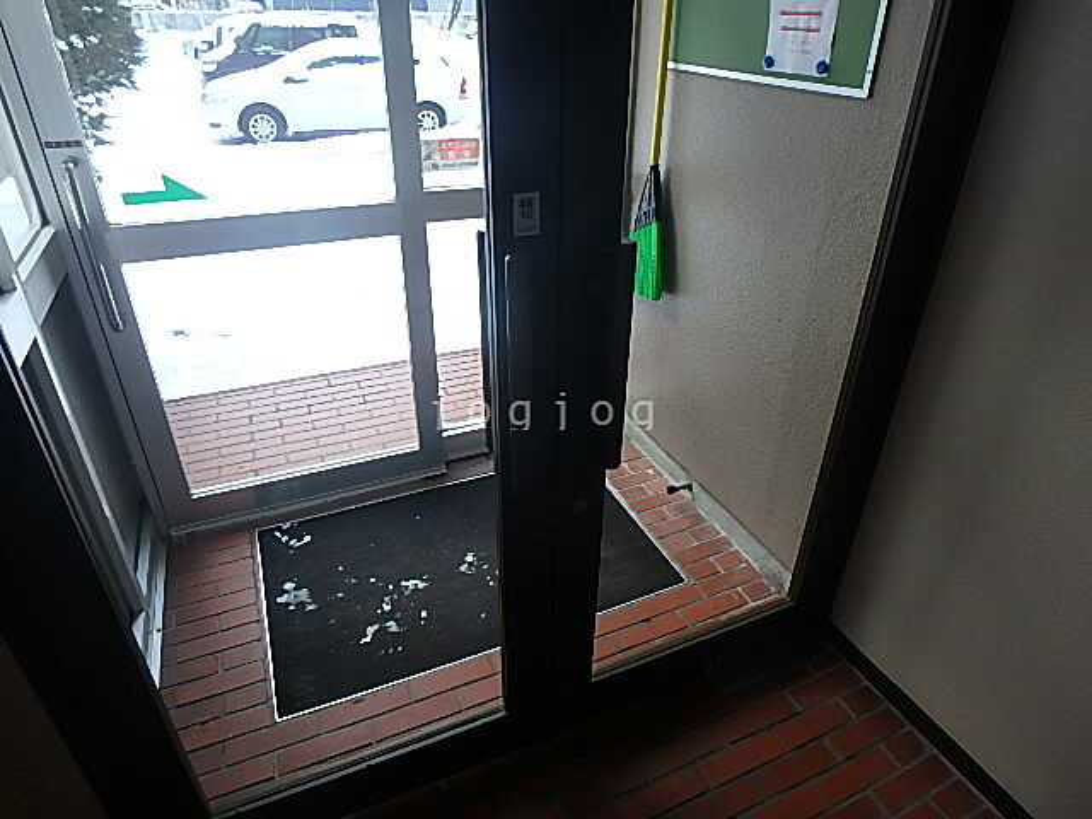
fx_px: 662
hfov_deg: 79.0
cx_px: 546
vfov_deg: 63.4
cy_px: 410
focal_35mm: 21
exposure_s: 1/80
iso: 125
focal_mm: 3.7
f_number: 3.5
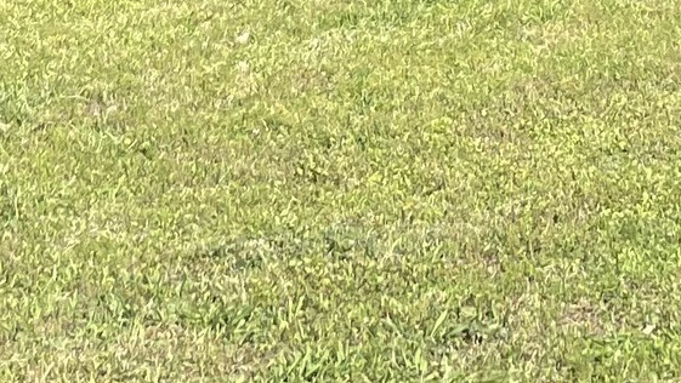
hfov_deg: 13.8
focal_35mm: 155
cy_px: -642
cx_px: 478
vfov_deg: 7.2
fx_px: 2800
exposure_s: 1/1553
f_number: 1.6
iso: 32
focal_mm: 4.2
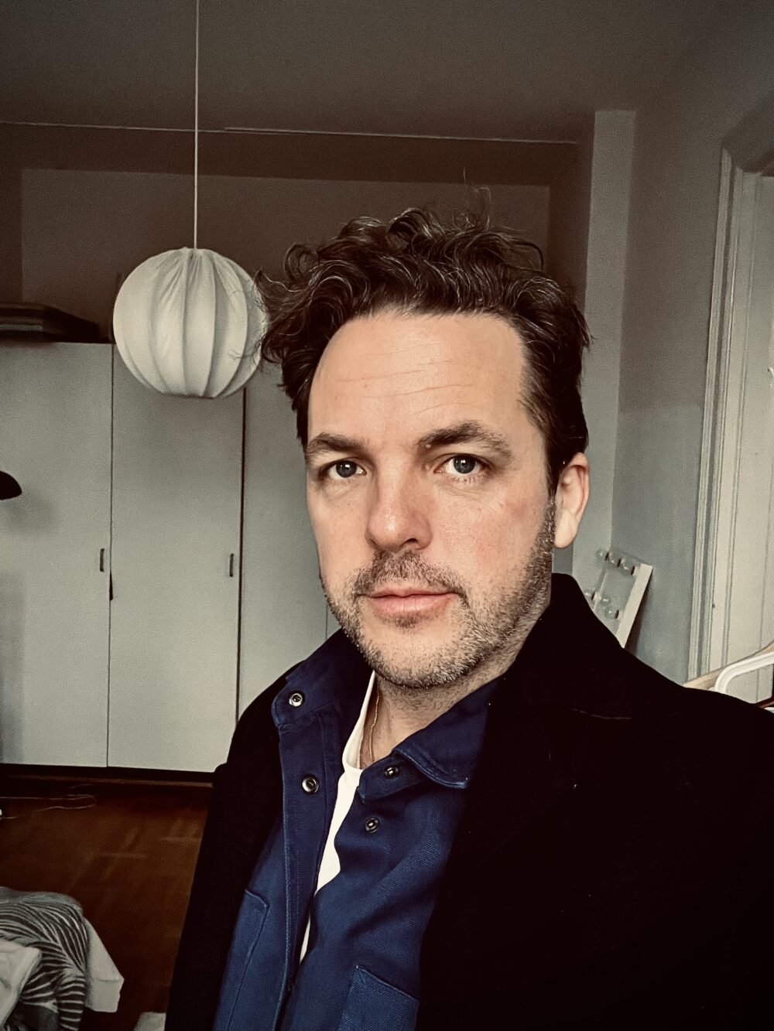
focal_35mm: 30
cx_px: 387
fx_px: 894
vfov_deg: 60.0
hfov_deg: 46.8
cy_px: 516
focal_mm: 2.71
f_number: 2.2
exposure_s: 1/39
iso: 400
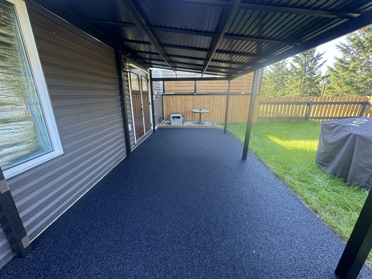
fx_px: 150
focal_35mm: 14
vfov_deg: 85.7
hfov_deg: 102.1
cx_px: 186
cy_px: 140
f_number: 2.2
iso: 100
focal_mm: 2.22
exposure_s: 1/99
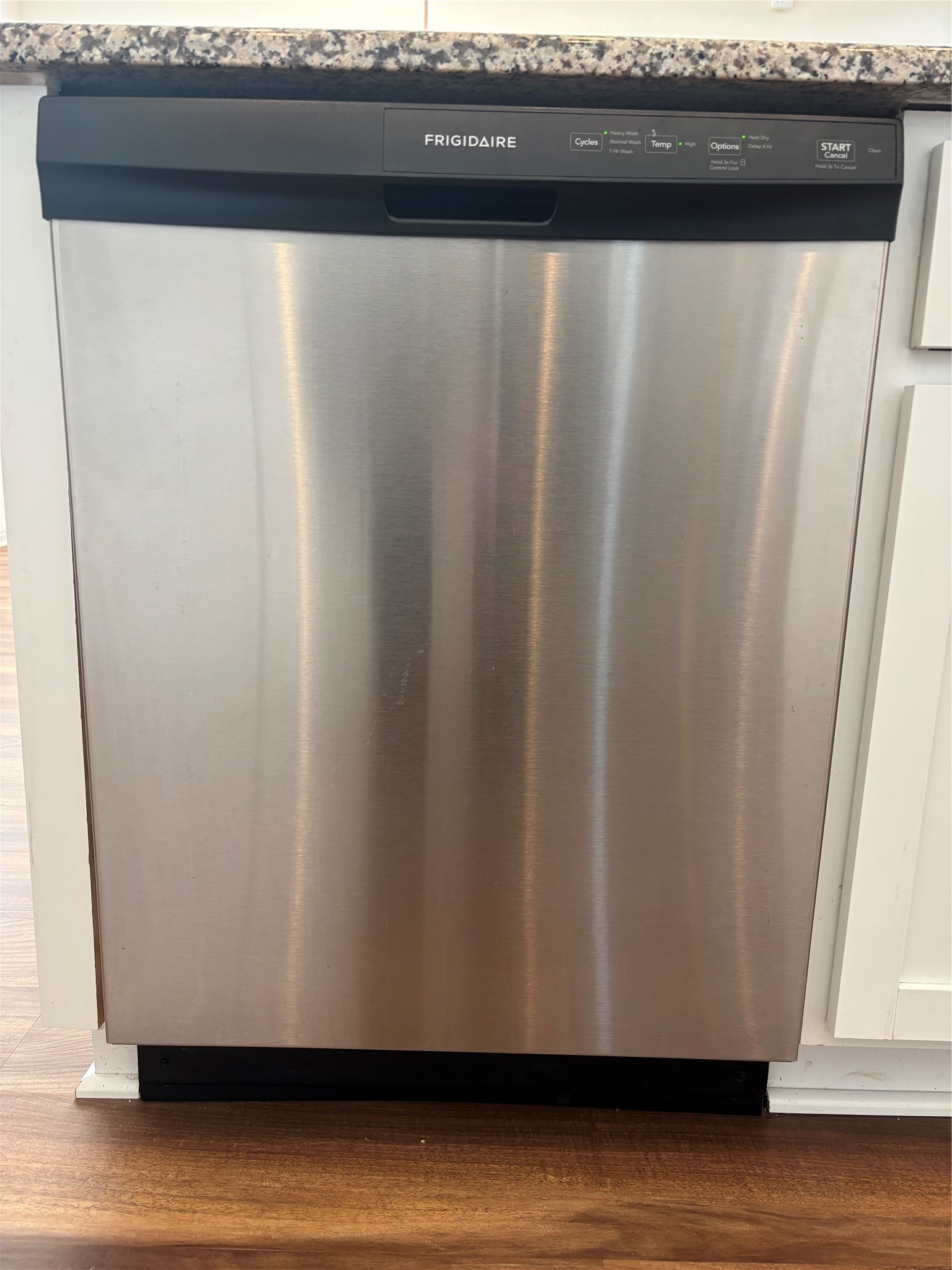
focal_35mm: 26
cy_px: 635
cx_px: 476
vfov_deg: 67.3
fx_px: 953
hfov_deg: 53.1
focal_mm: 5.96
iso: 200
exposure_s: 1/60
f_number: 1.6
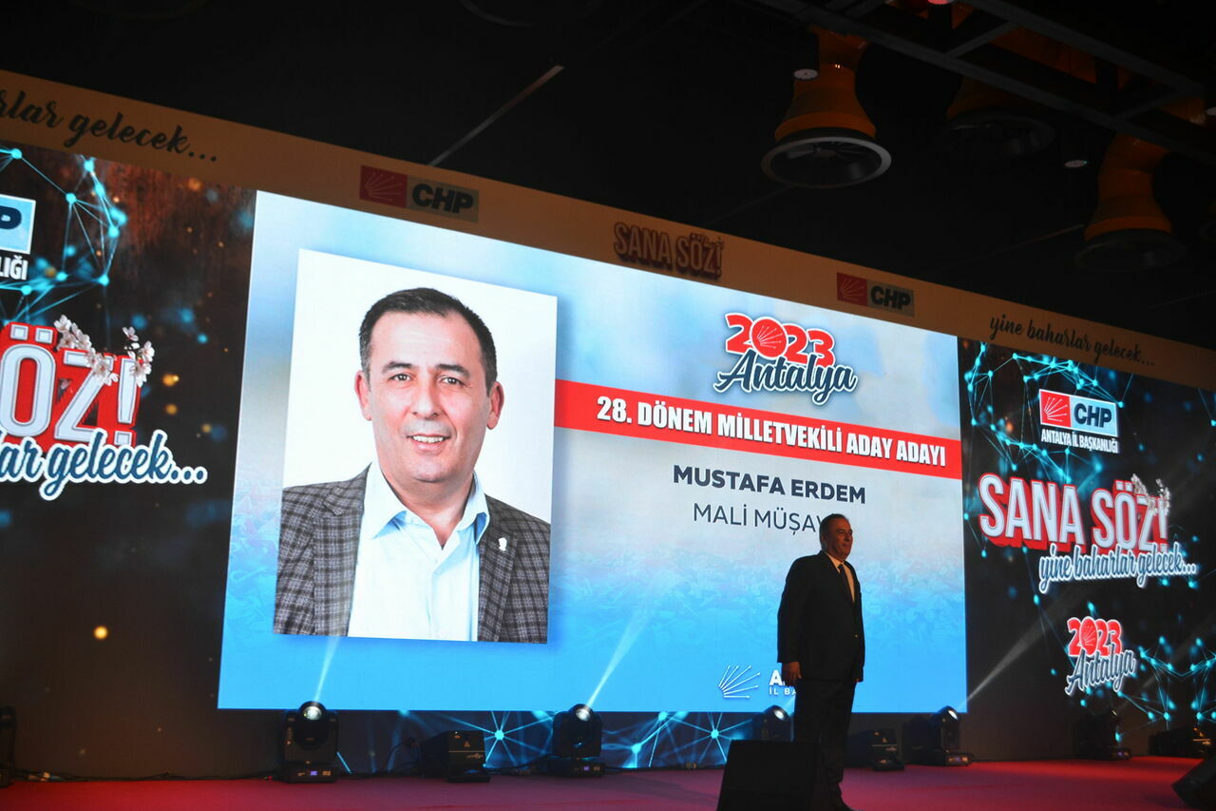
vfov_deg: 34.2
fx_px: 1317
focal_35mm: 39
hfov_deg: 49.6
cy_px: 406
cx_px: 608
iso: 400
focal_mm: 26
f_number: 5
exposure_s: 1/100
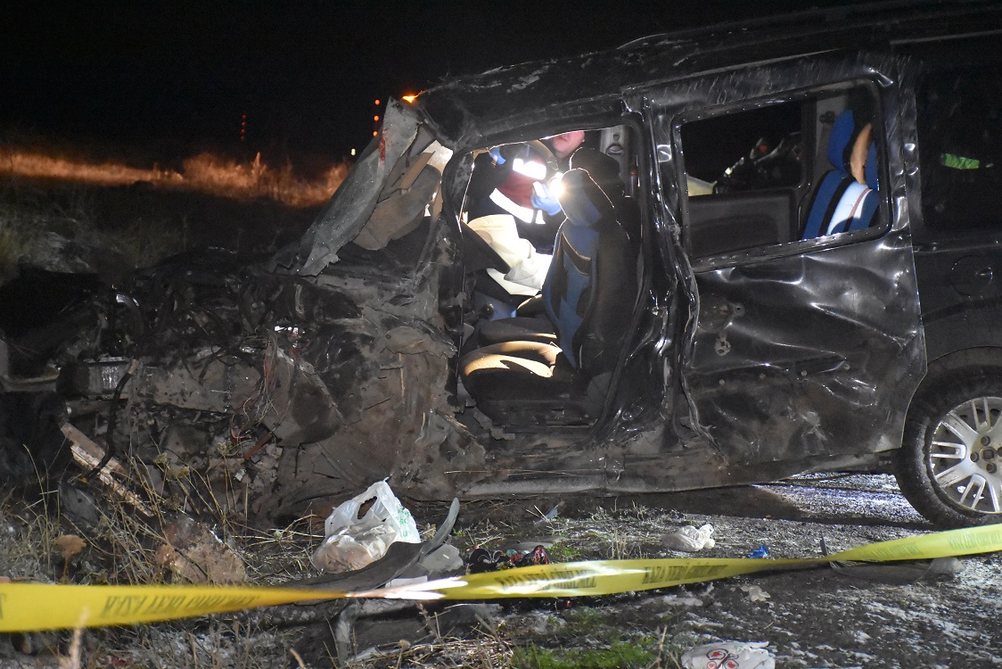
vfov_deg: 14.7
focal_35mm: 93
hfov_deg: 21.9
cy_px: 334
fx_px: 2589
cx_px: 501
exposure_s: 1/25
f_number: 5
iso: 12800
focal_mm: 62
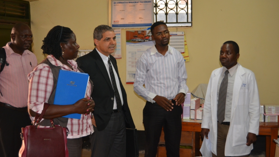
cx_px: 139
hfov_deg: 40.6
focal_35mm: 51
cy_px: 78
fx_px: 377
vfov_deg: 23.5
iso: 900
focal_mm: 32
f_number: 4.5
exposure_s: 1/60
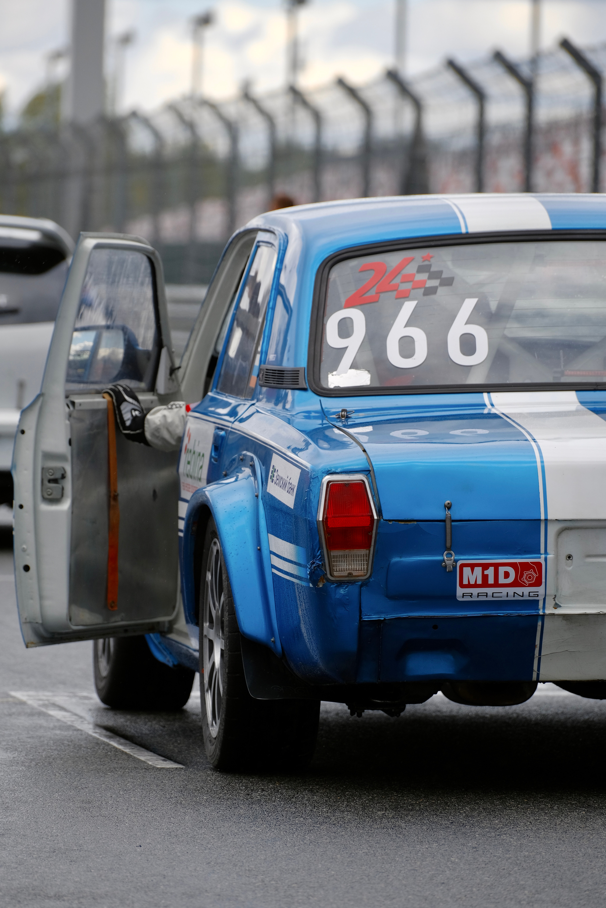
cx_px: 303
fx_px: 7827
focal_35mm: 310
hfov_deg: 4.4
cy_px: 454
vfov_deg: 6.6
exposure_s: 1/420
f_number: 5
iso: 160
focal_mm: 206.5
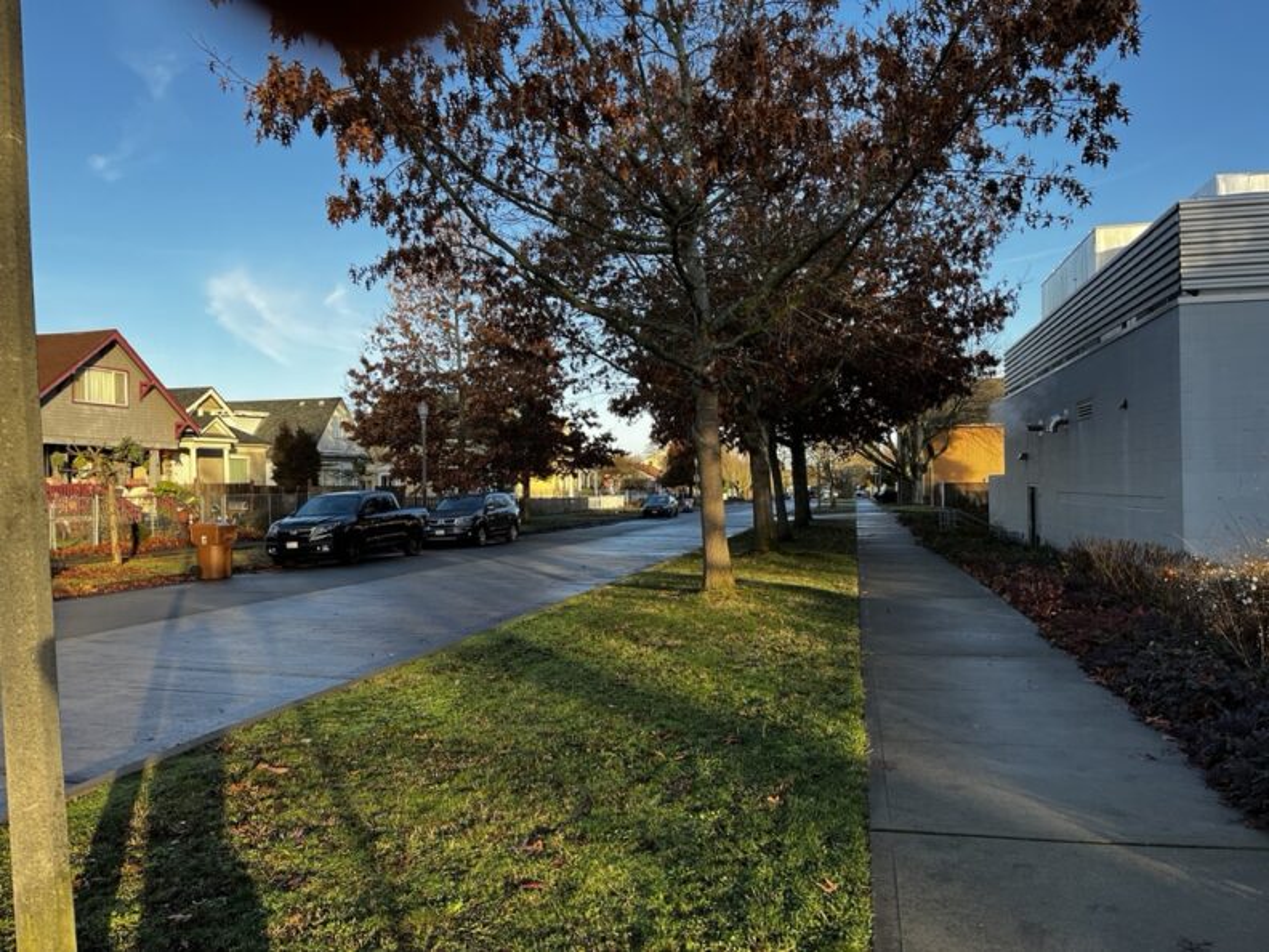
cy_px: 476
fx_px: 953
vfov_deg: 53.1
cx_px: 634
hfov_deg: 67.3
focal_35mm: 26
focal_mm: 5.1
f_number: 1.6
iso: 50
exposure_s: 1/574
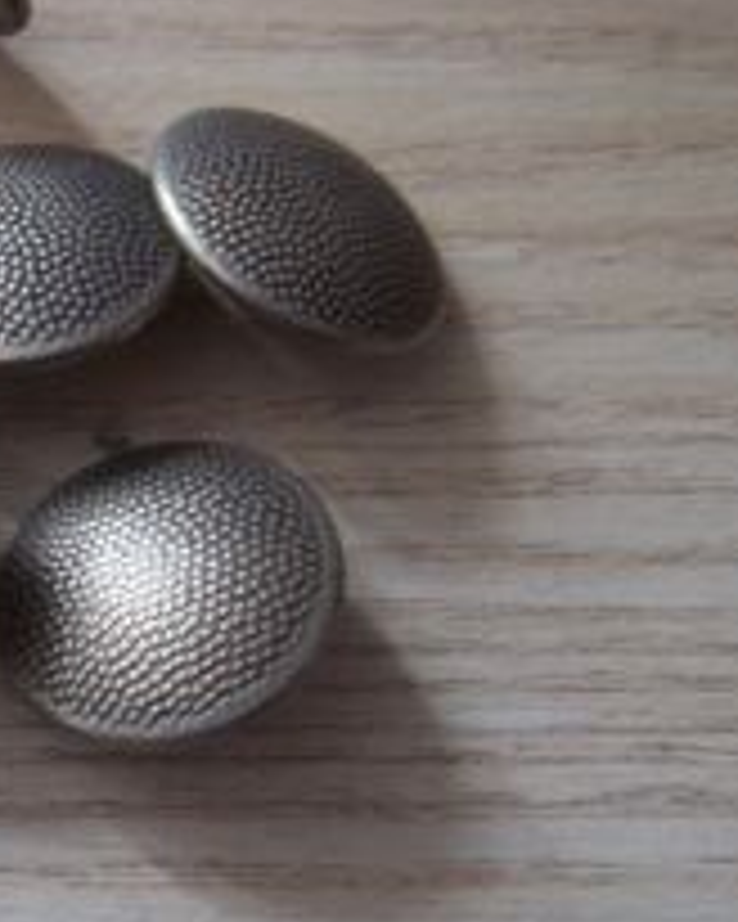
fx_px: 1747
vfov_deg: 29.5
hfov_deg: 22.2
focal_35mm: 64
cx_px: -130
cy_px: 558
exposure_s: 1/30
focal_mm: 5.05
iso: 108
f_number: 3.5
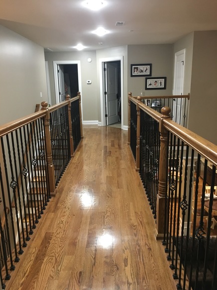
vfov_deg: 61.7
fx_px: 242
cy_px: 145
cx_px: 108
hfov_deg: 48.2
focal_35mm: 29
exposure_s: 1/17
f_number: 2.2
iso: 200
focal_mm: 4.15
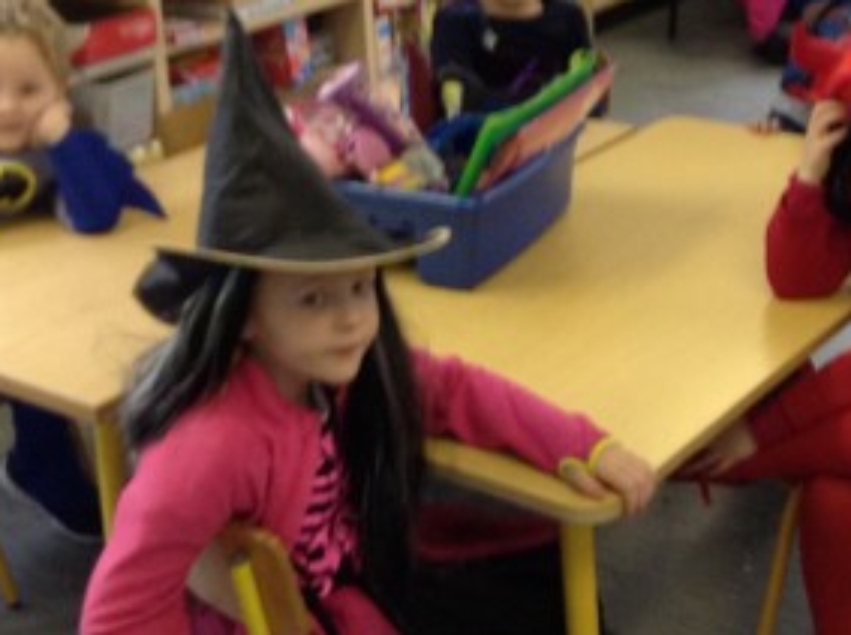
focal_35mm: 70
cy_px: 141
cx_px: 457
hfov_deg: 27.8
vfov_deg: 20.7
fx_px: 1717
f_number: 2.4
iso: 160
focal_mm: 3.3
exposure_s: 1/25
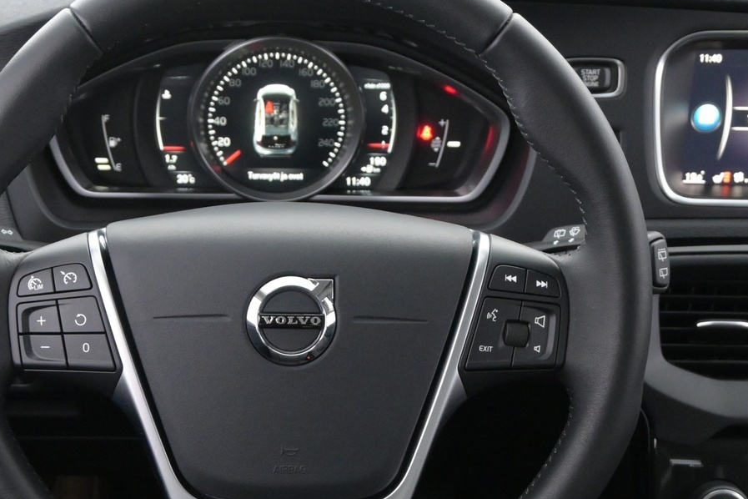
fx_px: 1379
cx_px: 289
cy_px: 317
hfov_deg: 30.3
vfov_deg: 20.5
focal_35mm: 66
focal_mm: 24.5
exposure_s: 1/40
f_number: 4.2
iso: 3600
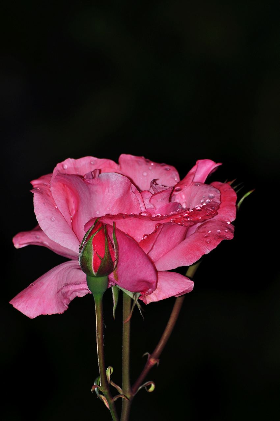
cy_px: 210
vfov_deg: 5.7
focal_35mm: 360
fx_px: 4209
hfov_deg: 3.8
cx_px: 140
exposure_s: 1/60
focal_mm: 240
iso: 200
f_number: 8
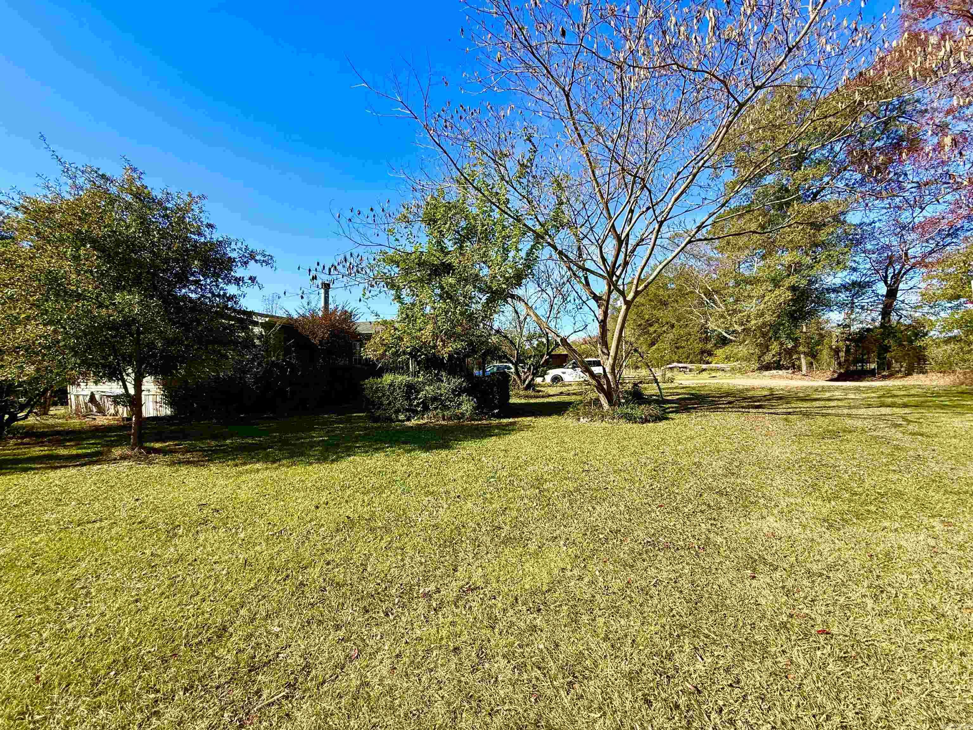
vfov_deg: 85.7
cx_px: 486
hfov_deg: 102.1
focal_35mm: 14
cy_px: 365
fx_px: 394
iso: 50
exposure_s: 1/970
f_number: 2.2
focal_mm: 2.22
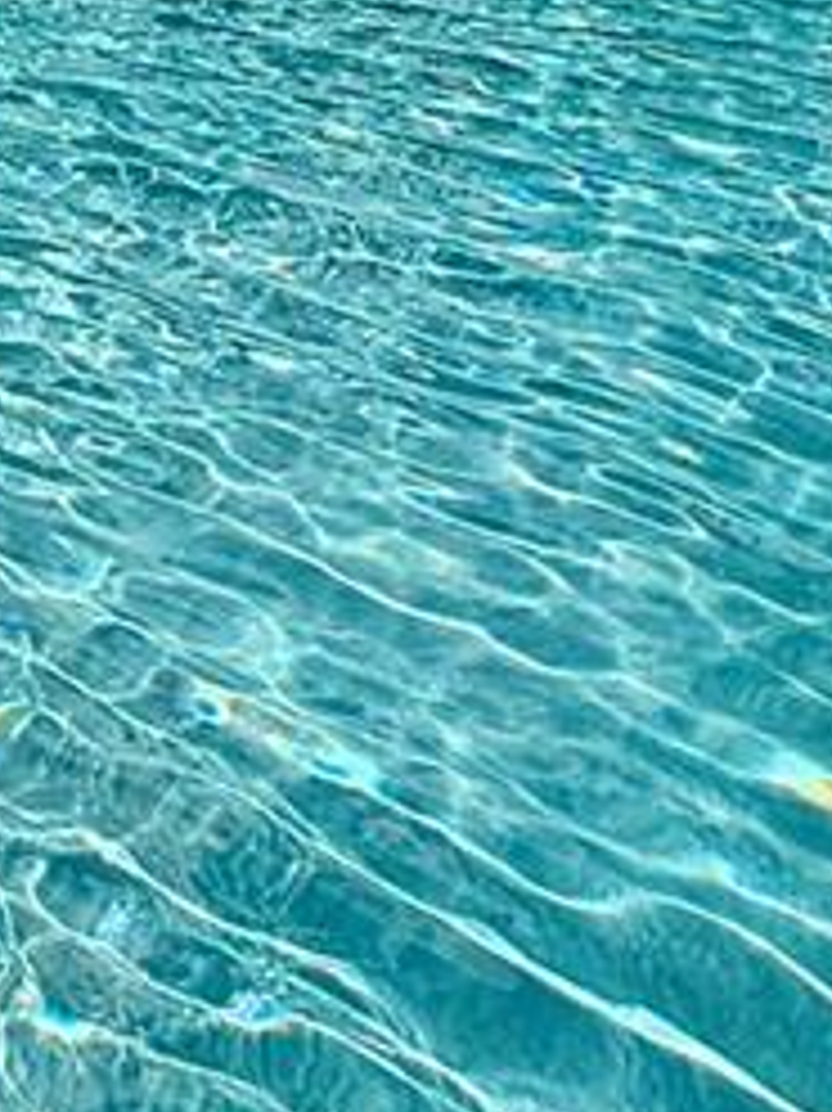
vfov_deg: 23.1
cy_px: -554
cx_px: -274
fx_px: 2181
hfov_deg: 19.7
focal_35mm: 68
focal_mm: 2.22
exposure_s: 1/6803
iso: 40
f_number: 2.2
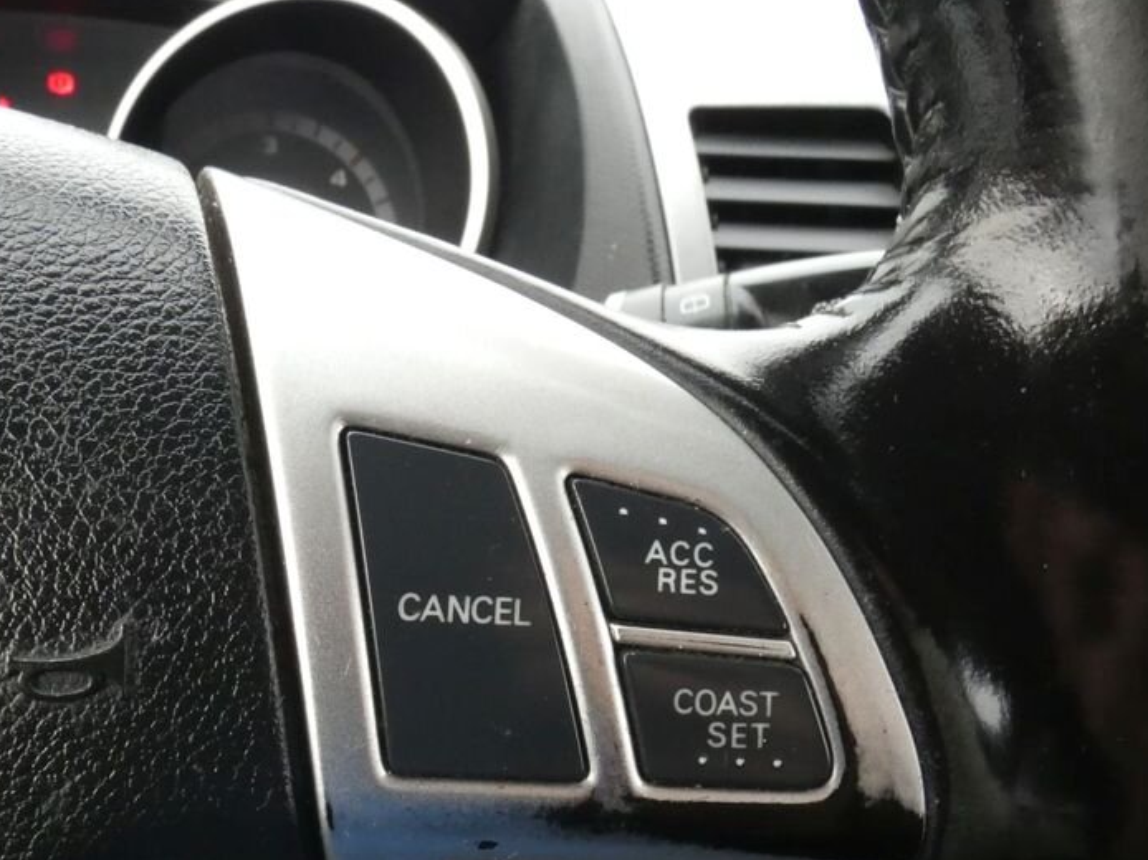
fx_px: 1028
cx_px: 375
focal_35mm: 31
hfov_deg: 57.0
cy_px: 562
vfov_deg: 44.8
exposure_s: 1/60
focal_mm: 3.7
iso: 640
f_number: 5.6
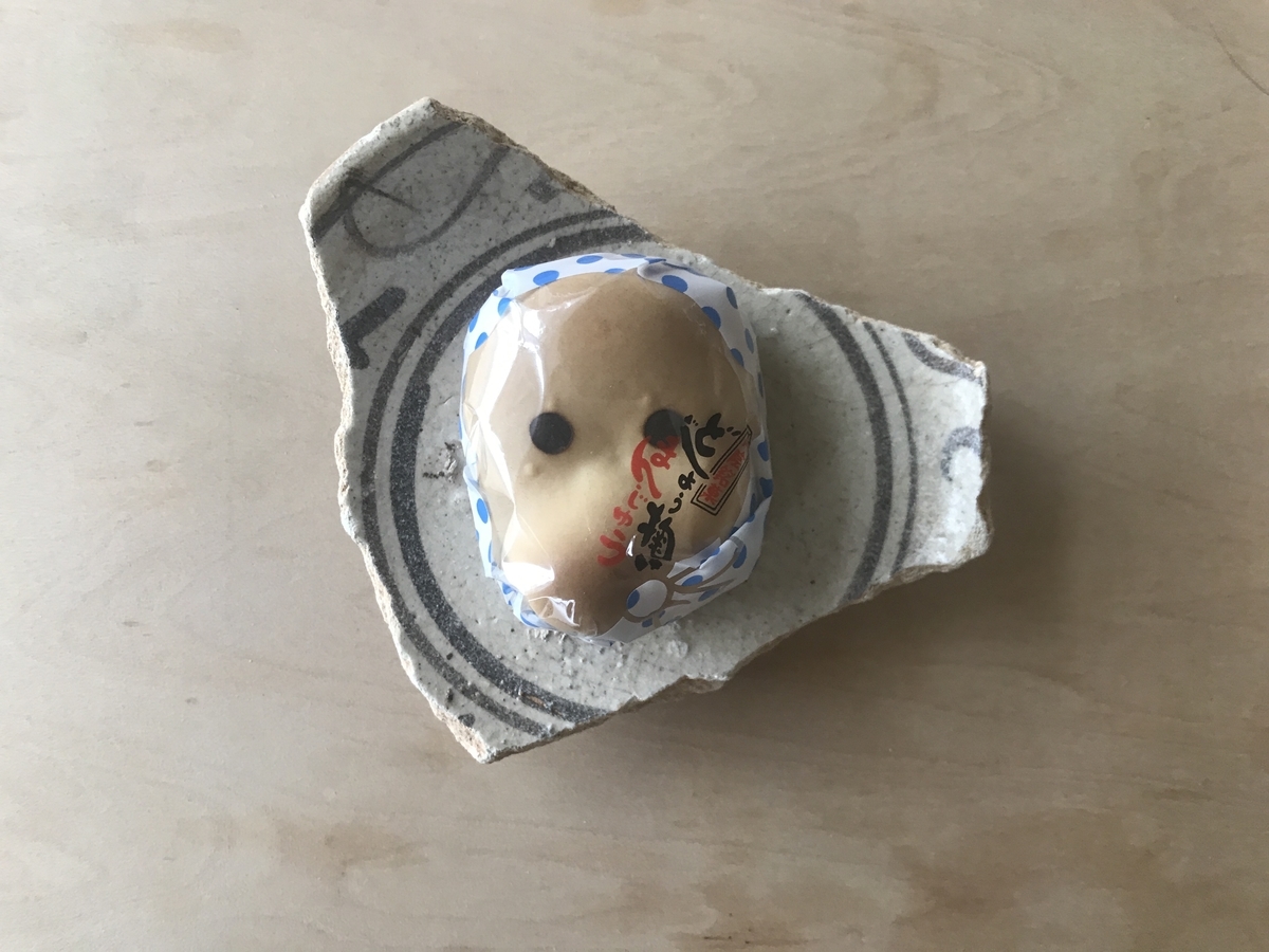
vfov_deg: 49.7
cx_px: 634
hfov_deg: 63.4
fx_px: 1026
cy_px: 476
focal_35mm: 28
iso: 40
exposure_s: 1/24
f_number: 1.8
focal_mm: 3.99
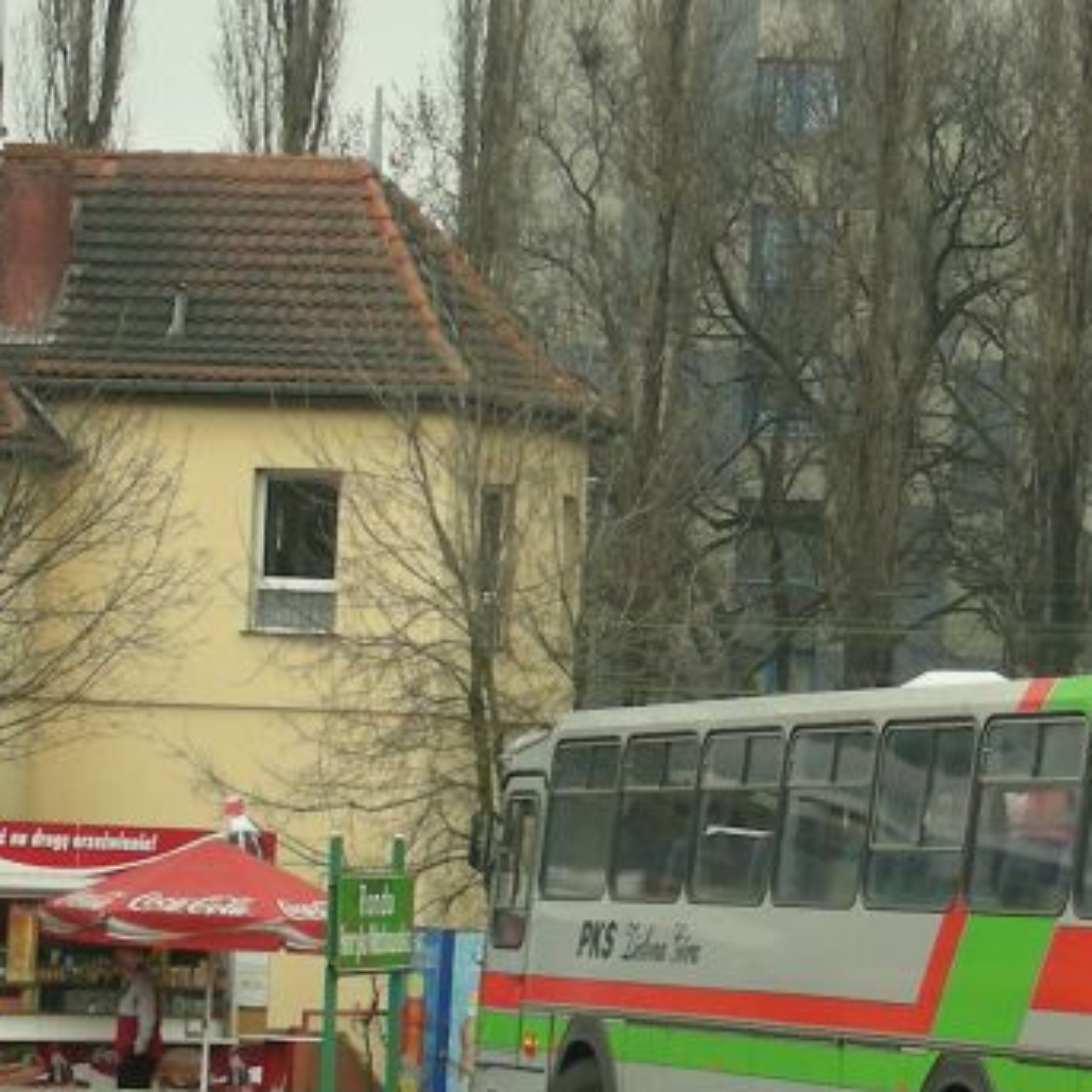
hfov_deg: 11.1
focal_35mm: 156
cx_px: 1079
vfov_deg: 11.2
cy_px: 586
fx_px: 5568
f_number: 4
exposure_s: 1/138
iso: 50
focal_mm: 10.5
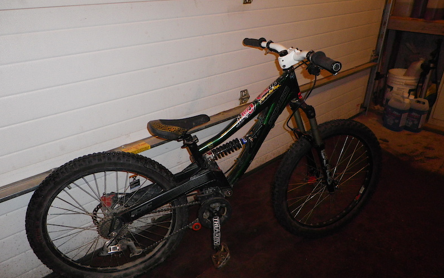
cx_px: 223
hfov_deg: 62.9
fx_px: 363
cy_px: 161
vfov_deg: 41.7
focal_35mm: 30
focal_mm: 4.9
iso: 320
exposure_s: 1/60
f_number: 2.6
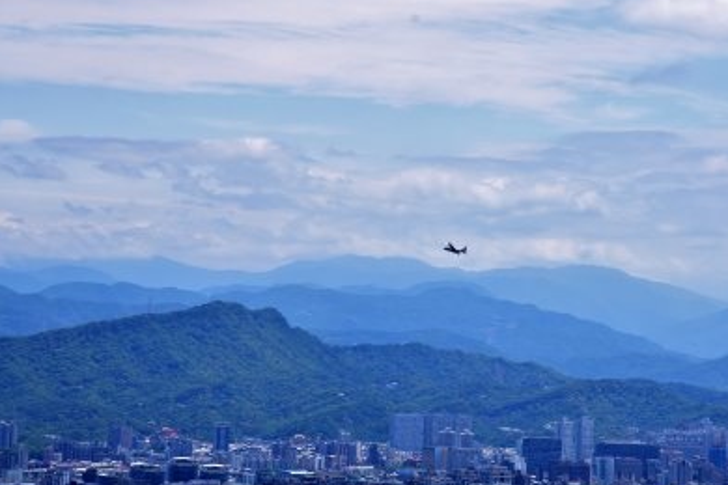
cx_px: 446
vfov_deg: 9.9
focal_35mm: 138
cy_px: 259
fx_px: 2790
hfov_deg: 14.9
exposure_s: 1/250
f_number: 8
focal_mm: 105
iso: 100
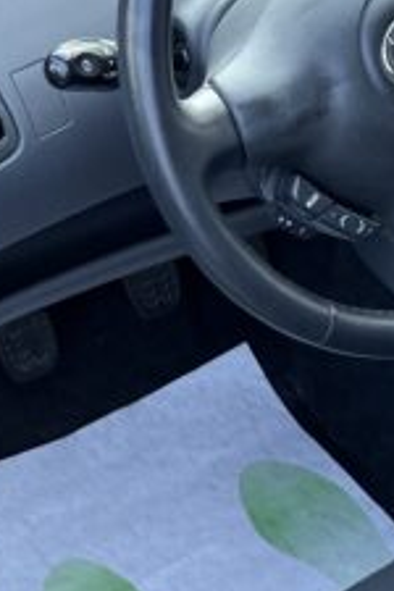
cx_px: 297
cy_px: 273
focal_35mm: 96
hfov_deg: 14.2
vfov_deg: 21.2
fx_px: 1576
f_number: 1.5
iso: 32
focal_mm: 5.7
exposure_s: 1/147
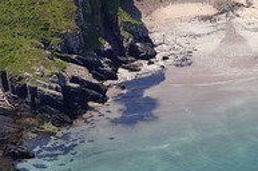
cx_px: 271
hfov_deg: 4.7
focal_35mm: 436
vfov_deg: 3.1
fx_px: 3119
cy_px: 8
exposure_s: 1/800
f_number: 6.3
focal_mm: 200
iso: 200
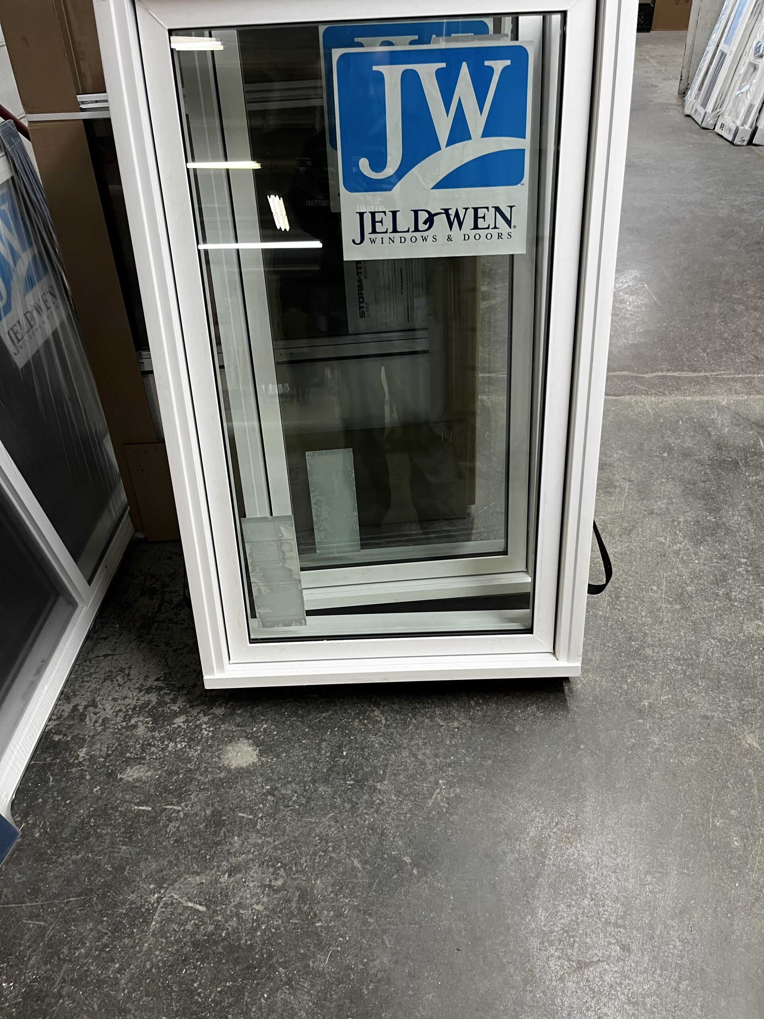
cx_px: 382
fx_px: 765
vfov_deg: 67.3
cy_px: 510
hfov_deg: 53.1
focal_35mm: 26
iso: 100
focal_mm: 5.1
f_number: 1.6
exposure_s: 1/60
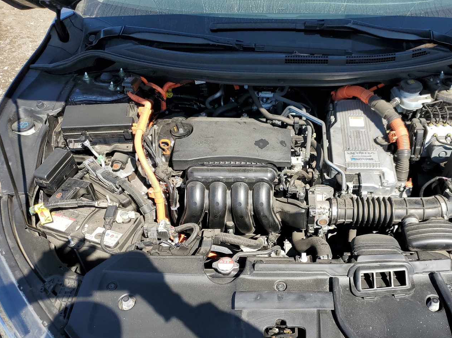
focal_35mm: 33
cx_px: 278
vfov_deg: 42.9
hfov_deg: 54.8
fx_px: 431
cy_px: 184
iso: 50
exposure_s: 1/1429
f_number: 1.5
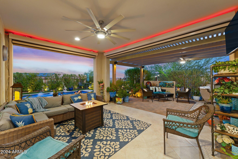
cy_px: 80
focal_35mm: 14
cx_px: 119
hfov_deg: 104.3
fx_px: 93
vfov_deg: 81.2
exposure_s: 2
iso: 400
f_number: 8
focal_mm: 14
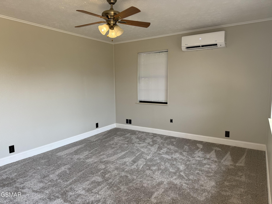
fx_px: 189
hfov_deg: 71.6
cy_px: 102
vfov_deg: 56.8
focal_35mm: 24
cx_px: 136
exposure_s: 1/249
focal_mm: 6.76
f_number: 1.78
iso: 100
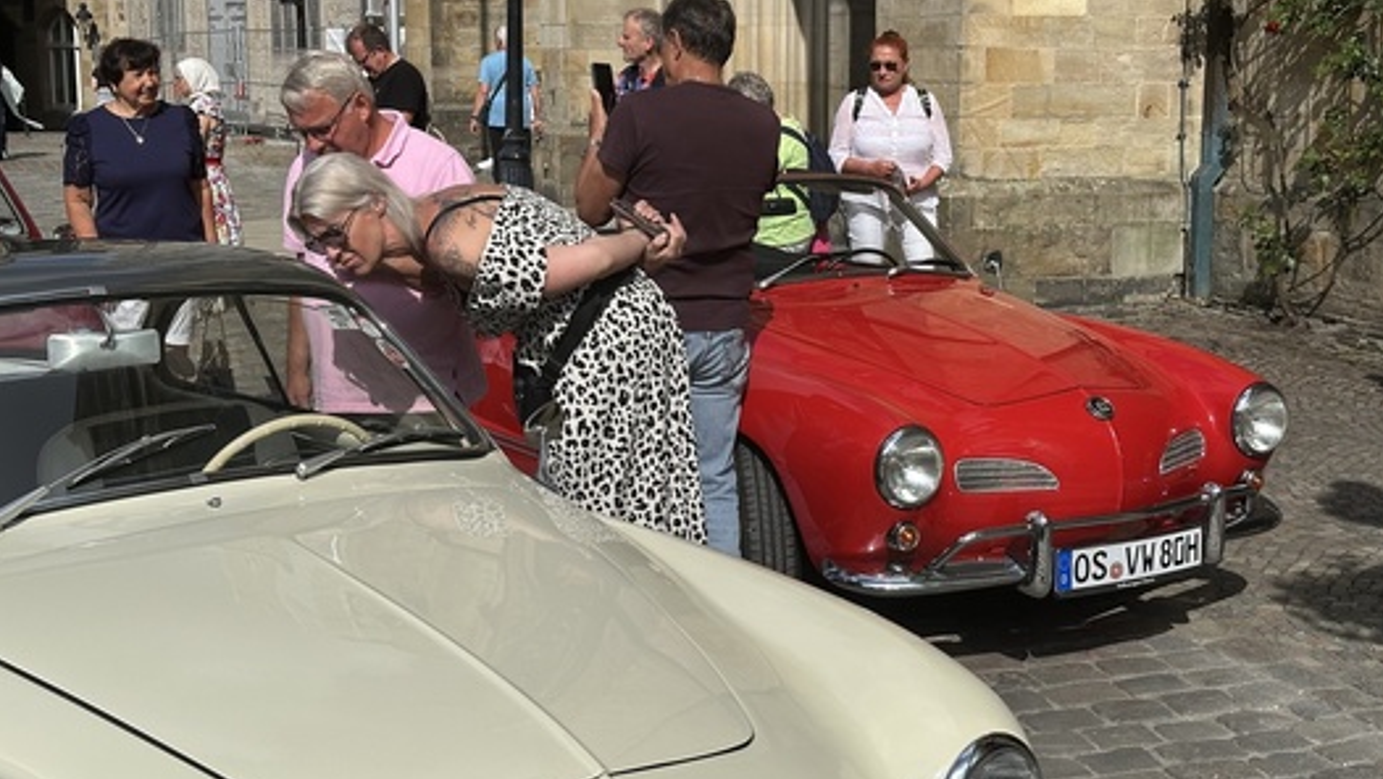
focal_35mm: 53
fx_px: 1944
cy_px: 353
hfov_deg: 39.2
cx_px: 693
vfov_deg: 22.6
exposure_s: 1/8197
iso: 64
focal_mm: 6.86
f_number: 1.78
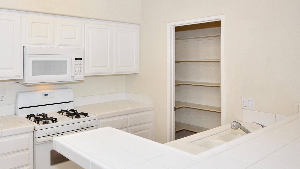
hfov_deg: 66.9
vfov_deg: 41.7
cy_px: 89
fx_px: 221
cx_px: 108
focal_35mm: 28
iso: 400
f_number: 4.5
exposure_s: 1/80
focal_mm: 11
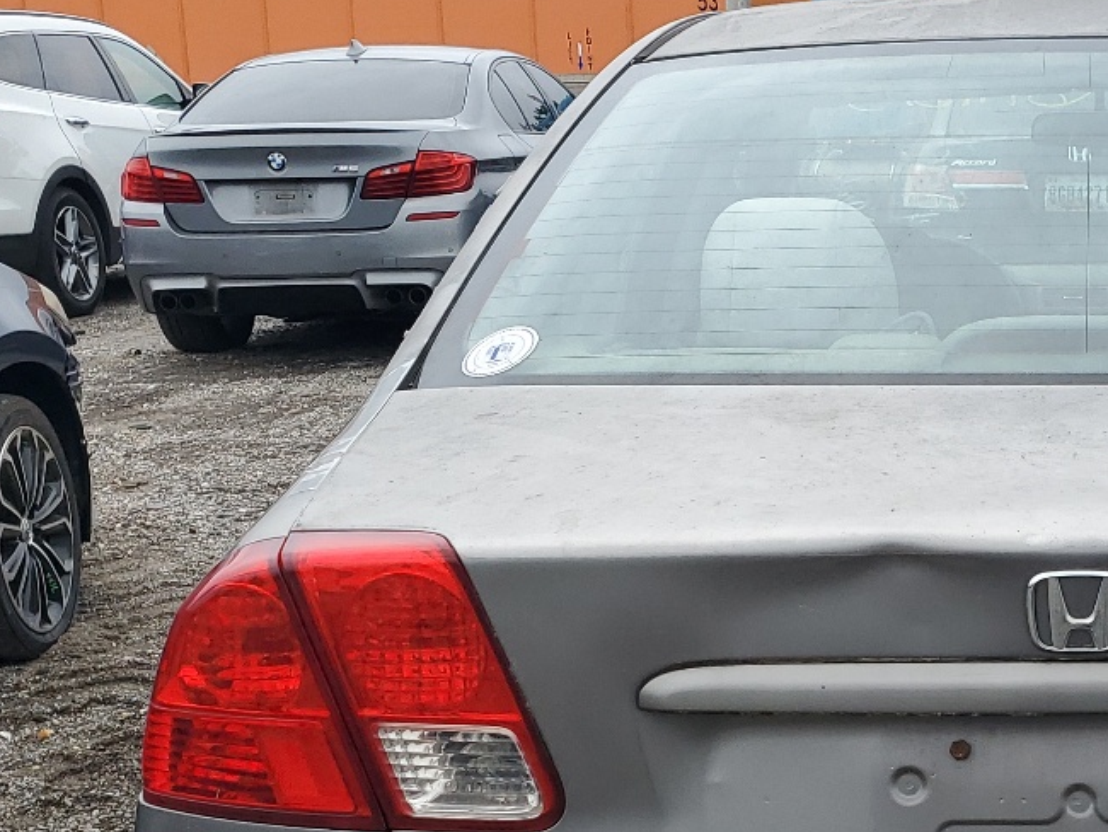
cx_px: 1070
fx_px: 2049
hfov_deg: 28.6
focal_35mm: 64
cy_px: 766
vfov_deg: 22.3
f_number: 1.5
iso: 50
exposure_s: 1/833
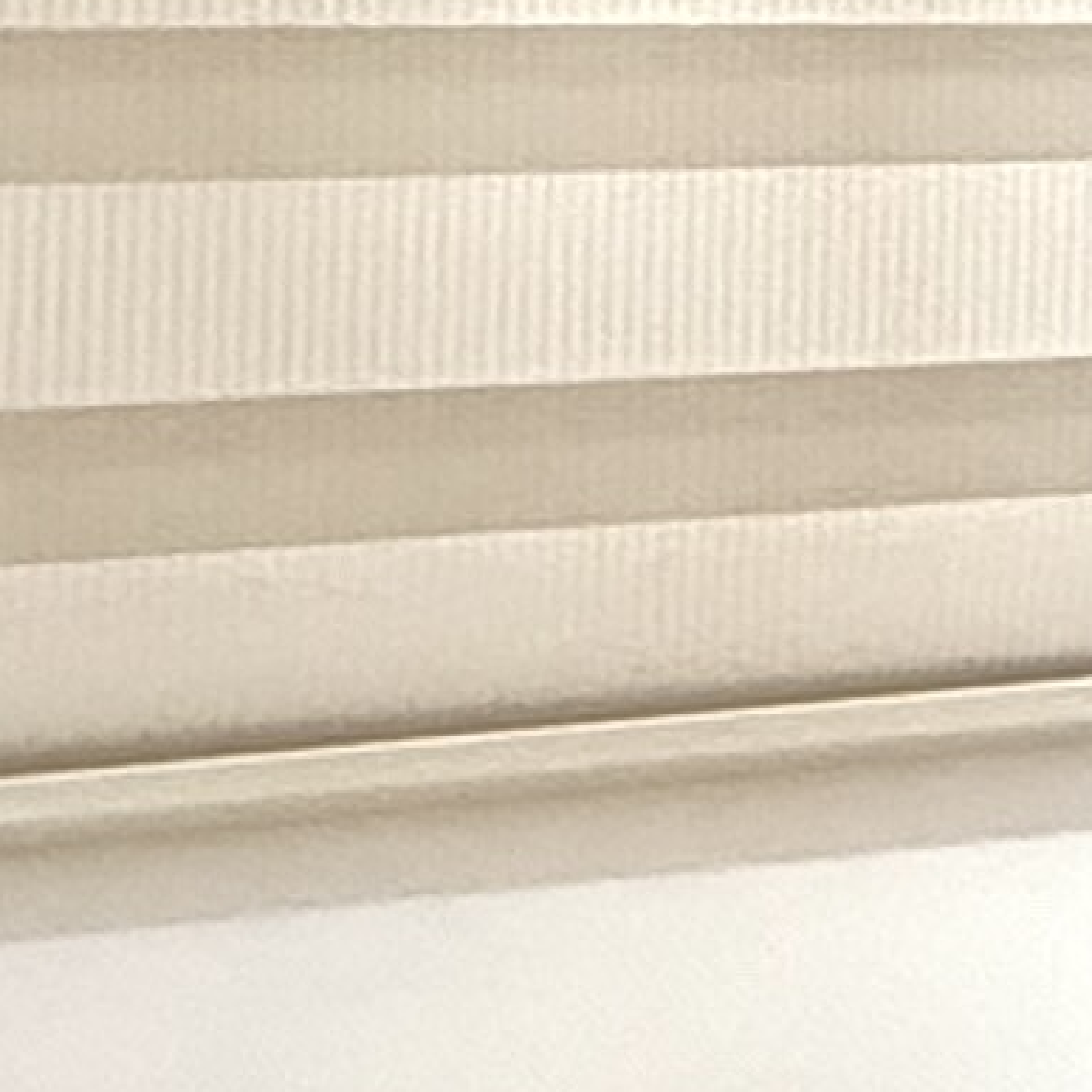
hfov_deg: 9.3
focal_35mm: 129
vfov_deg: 13.3
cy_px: -121
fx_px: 4604
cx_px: 3694
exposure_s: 1/60
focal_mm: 2.22
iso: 800
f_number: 2.2
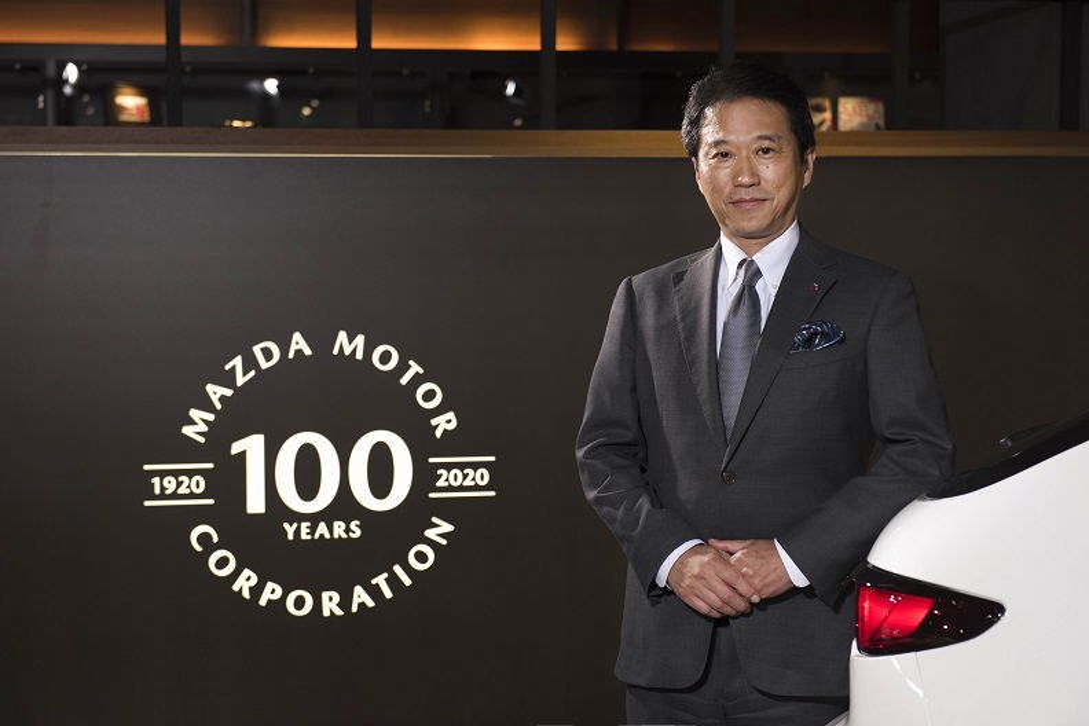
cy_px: 363
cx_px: 544
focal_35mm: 70
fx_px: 2117
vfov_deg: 19.5
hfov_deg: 28.8
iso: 400
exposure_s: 1/200
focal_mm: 70
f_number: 4
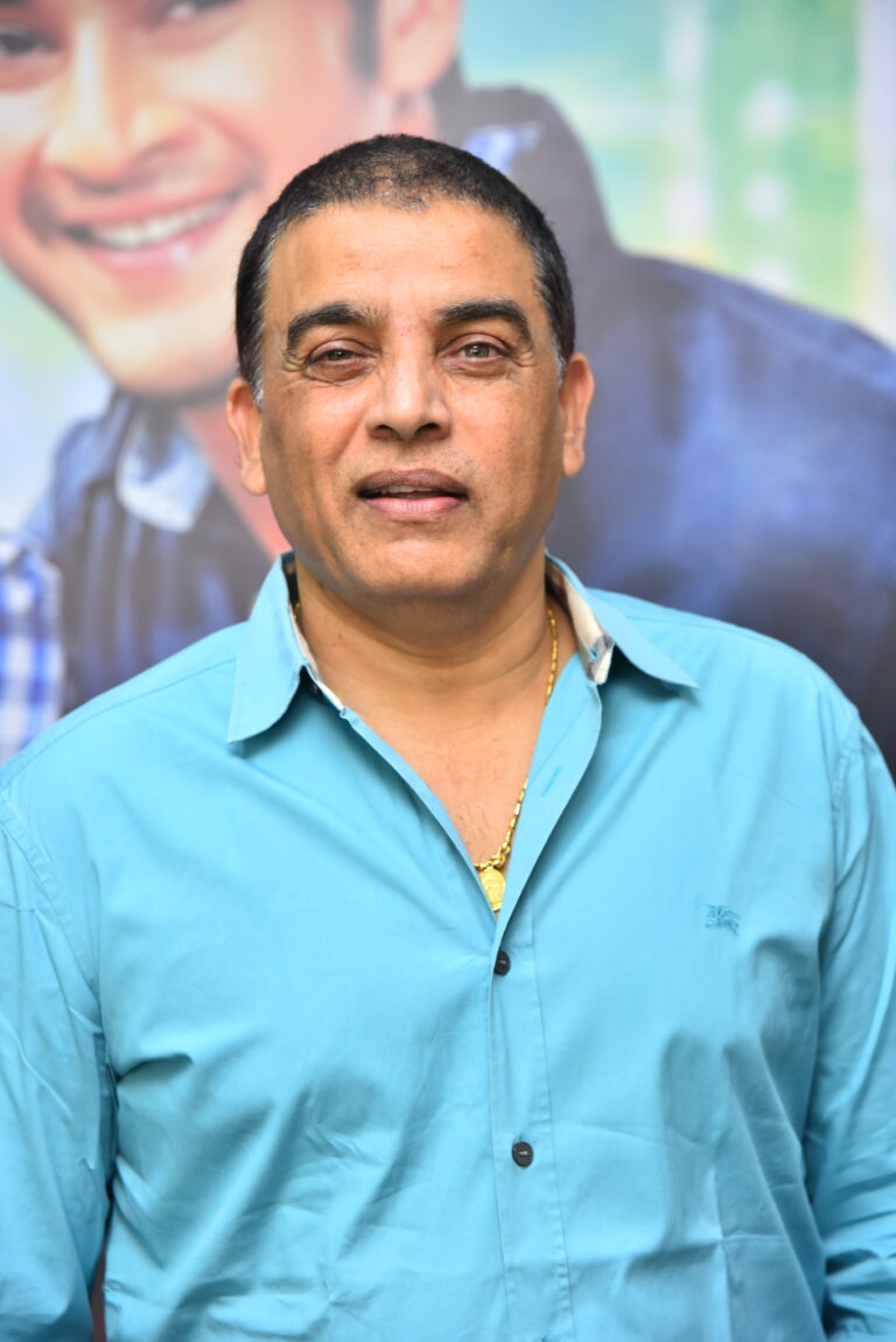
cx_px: 448
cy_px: 671
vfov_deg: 19.4
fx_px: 3915
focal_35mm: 105
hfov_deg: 13.1
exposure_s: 1/160
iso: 1600
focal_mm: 105
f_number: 5
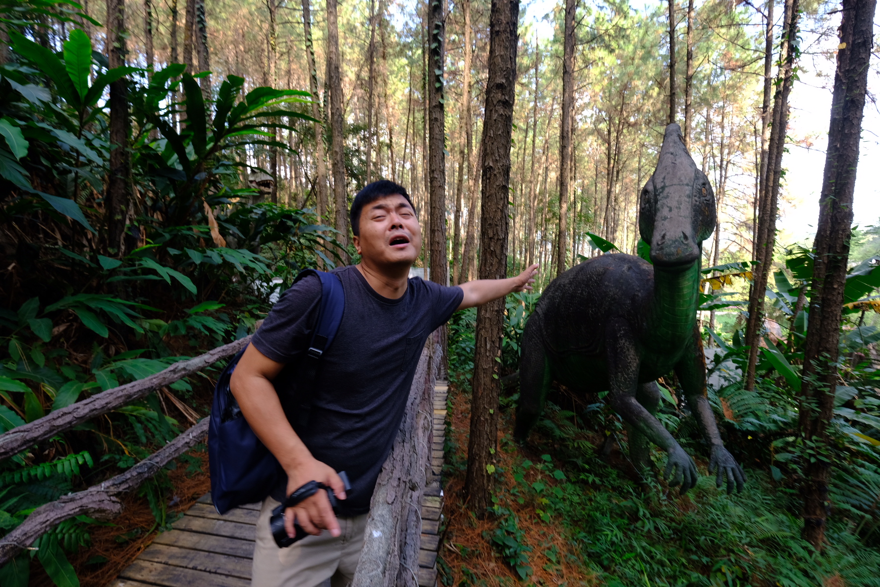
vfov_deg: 77.3
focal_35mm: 15
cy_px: 294
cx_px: 440
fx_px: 367
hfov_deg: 100.4
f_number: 5
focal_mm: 10
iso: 200
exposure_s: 1/50
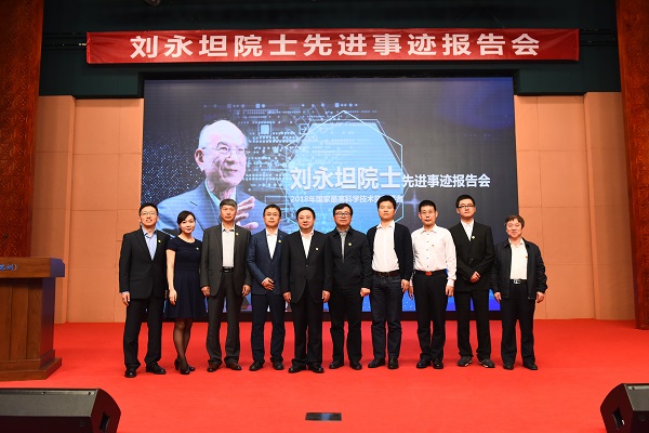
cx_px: 324
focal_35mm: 31
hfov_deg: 60.3
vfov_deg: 42.3
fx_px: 559
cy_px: 216
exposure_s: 1/200
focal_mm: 31
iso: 2000
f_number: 4.5
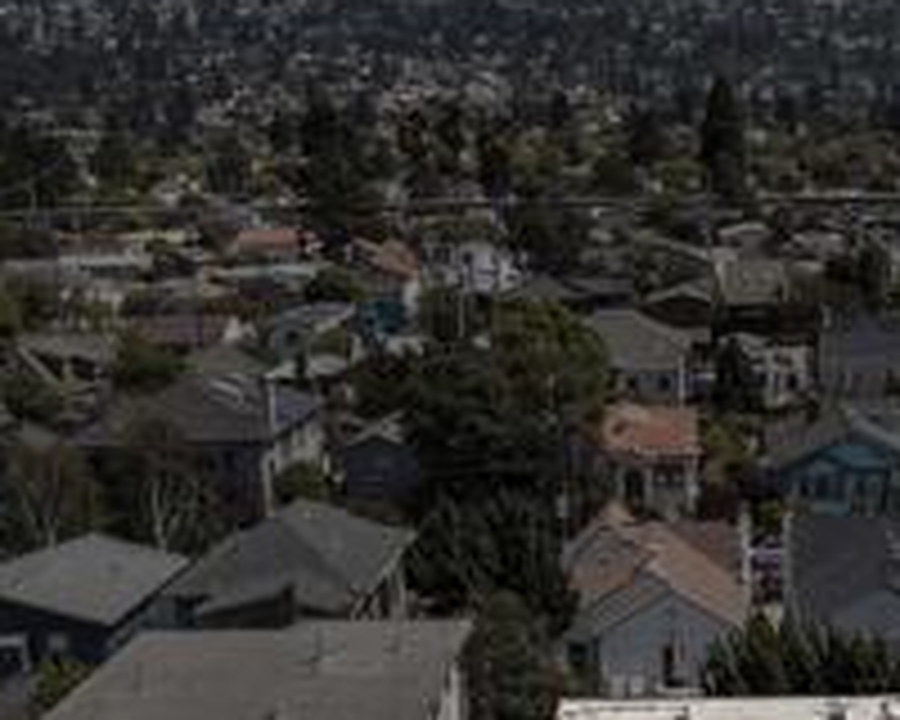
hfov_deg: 28.2
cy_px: 828
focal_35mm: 66
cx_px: 706
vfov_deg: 21.7
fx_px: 1758
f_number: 2.8
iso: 100
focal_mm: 8.38
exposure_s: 1/1500
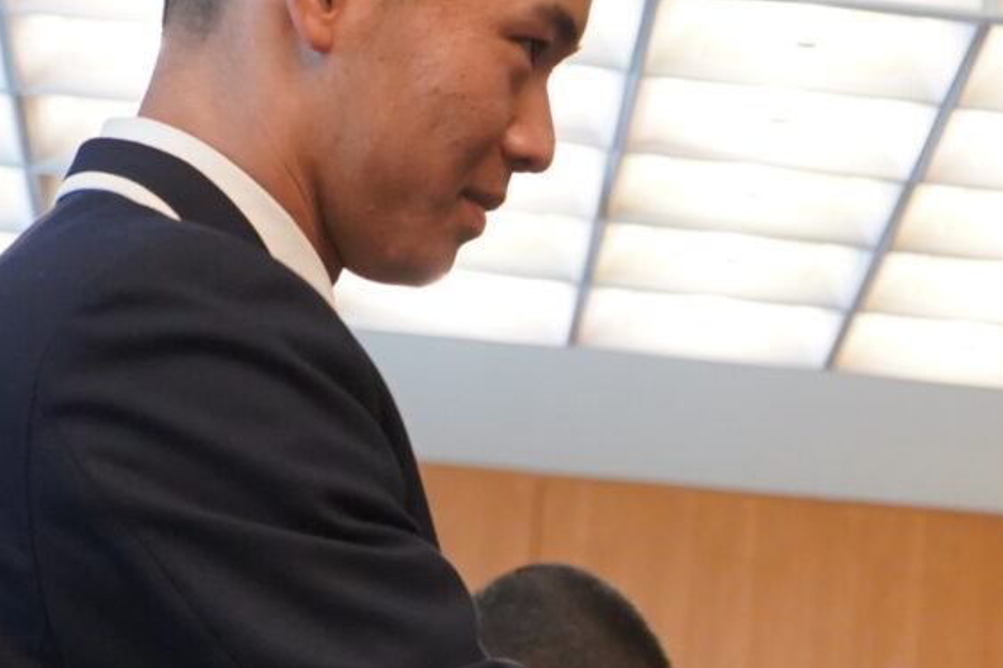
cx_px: 969
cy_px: 619
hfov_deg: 11.1
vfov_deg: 7.4
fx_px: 5125
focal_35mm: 184
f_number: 5
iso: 2500
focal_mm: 54
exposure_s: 1/160
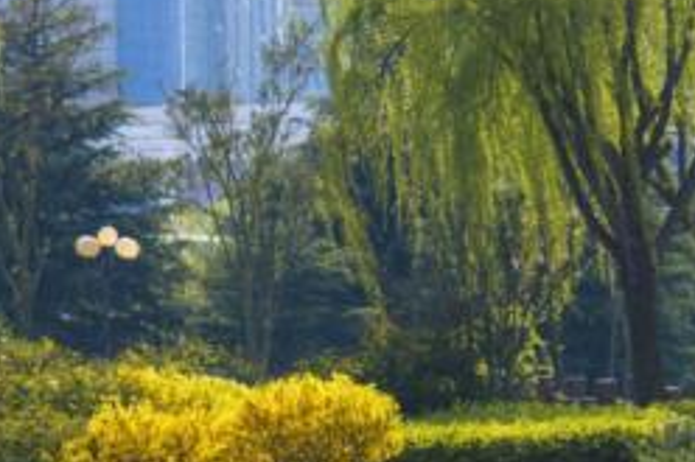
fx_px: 5845
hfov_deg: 6.8
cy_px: 378
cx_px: 235
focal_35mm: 303
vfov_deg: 4.5
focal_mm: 150
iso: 320
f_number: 9
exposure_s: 1/400
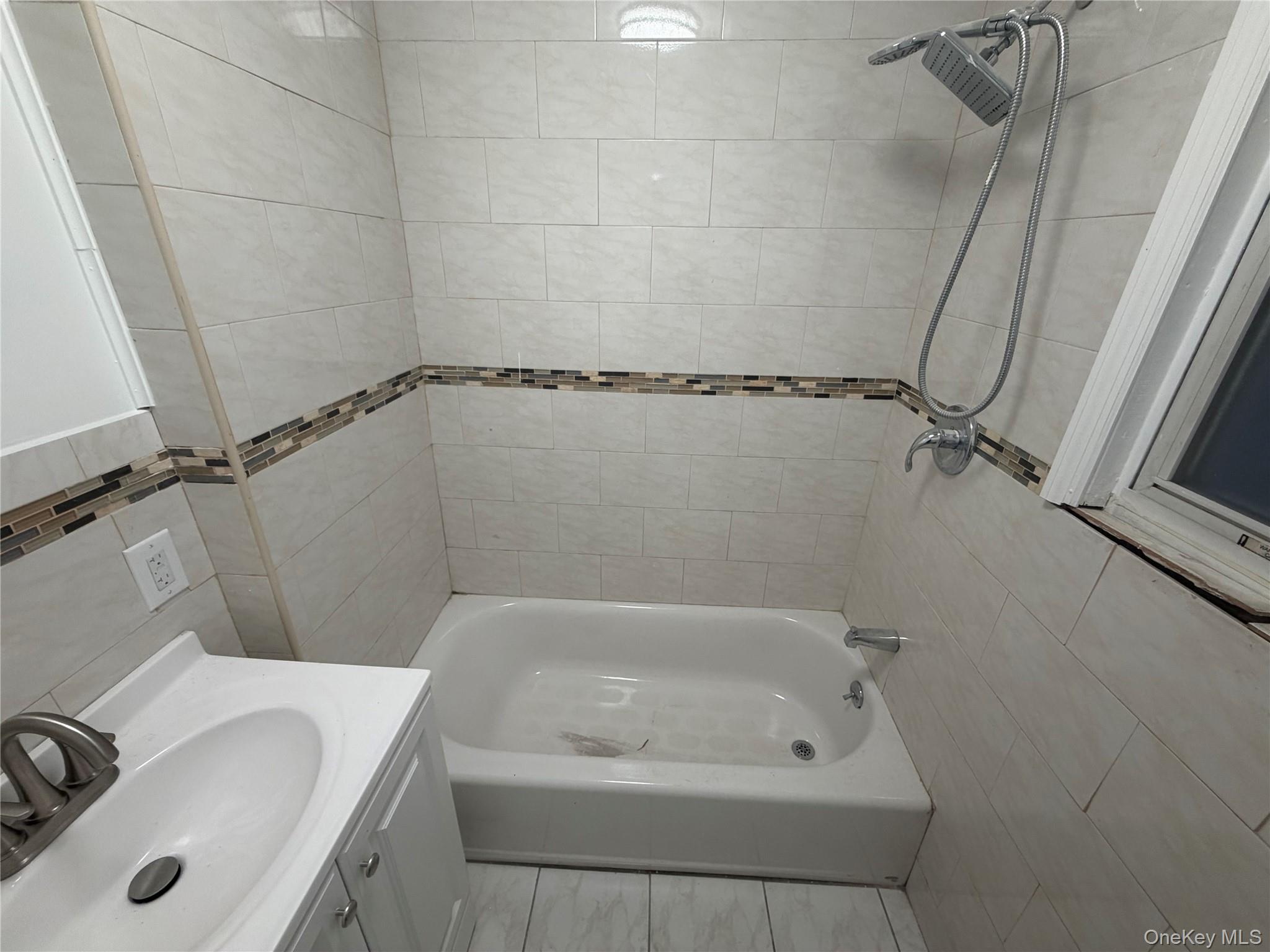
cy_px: 476
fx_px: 514
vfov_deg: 85.7
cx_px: 635
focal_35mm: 14
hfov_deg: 102.1
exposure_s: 1/120
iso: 100
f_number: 2.2
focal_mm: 2.22
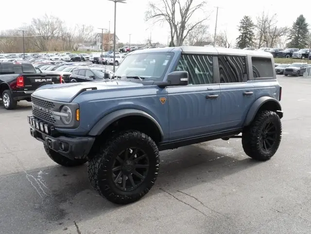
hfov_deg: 56.8
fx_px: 288
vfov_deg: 44.2
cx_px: 156
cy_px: 117
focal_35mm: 32
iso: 1000
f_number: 20
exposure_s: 1/60
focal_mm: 16
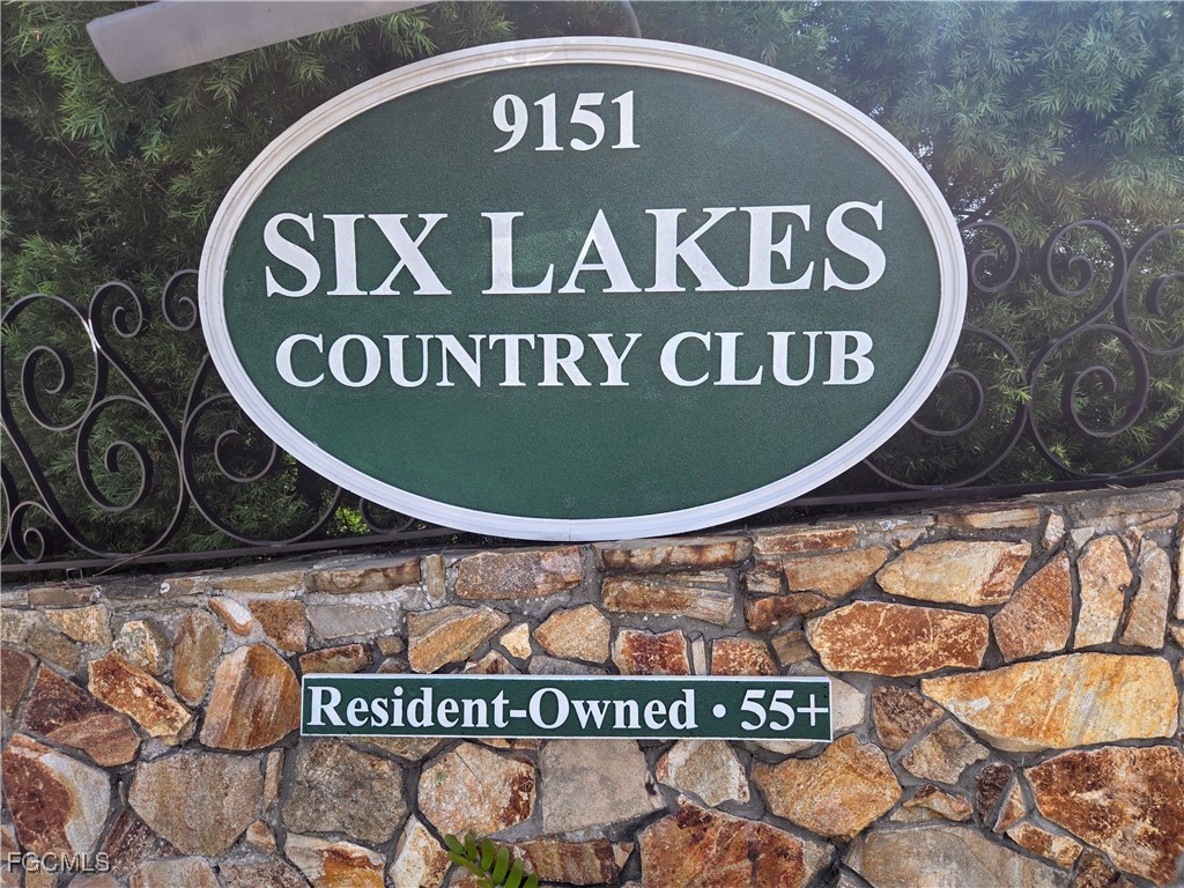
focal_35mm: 23
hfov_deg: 73.9
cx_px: 592
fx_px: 787
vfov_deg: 58.9
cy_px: 444
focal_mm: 5.4
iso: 25
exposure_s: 1/688
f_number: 1.8
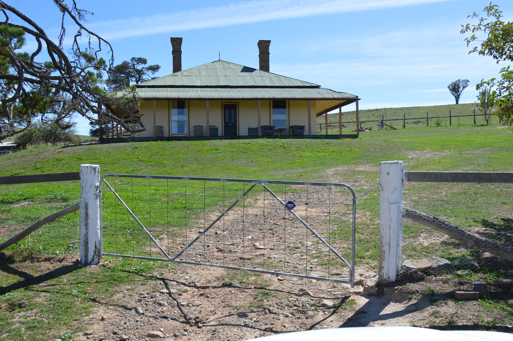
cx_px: 256
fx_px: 491
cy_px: 170
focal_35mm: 34
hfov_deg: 55.1
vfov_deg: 38.3
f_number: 7.1
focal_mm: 23
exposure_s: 1/250
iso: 100
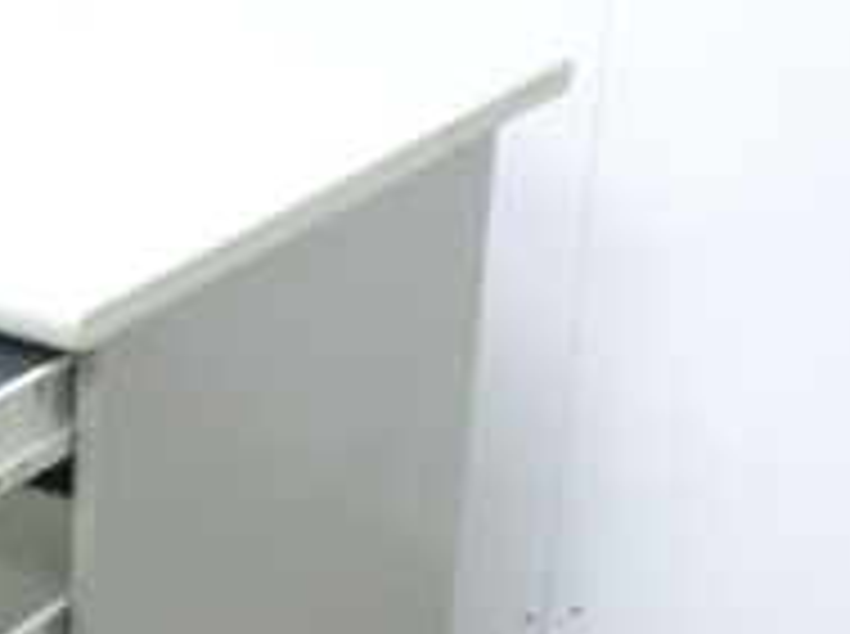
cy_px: 607
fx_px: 3162
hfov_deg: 15.1
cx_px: 22
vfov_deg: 11.4
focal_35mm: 129
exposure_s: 1/30
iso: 800
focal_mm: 6.9
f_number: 3.9
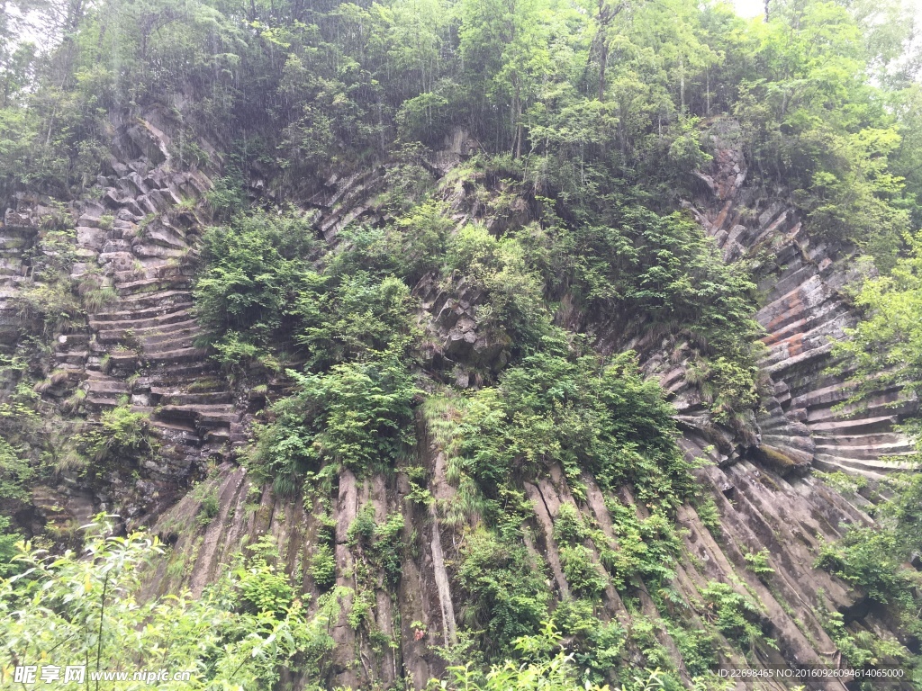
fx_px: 772
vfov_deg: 48.2
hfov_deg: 61.7
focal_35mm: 29
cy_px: 346
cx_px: 461
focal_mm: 4.15
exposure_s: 1/100
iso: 25
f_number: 2.2
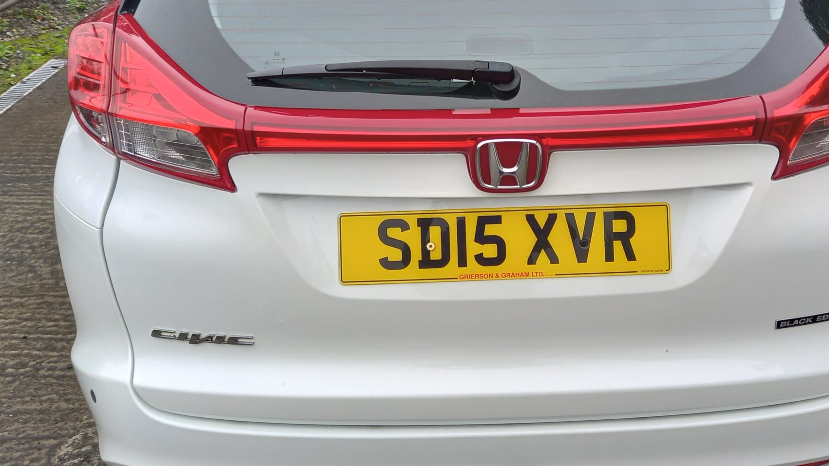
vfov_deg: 28.8
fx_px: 901
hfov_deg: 49.1
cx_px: 493
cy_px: 150
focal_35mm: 41
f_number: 2
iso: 32
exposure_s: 1/60
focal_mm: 4.6
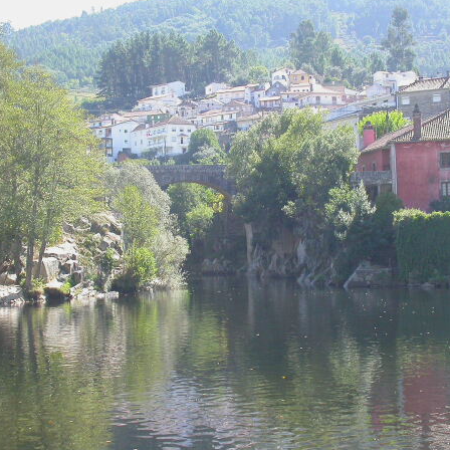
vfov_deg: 24.0
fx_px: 1059
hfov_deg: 24.0
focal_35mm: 72
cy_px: 218
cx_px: 251
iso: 100
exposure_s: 1/115
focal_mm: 11.8
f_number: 5.4
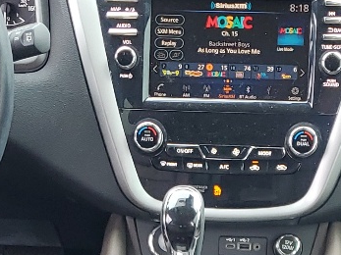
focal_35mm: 120
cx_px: 211
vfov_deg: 11.6
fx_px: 1182
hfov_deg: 16.4
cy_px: 429
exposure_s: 1/60.2
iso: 53
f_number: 1.5
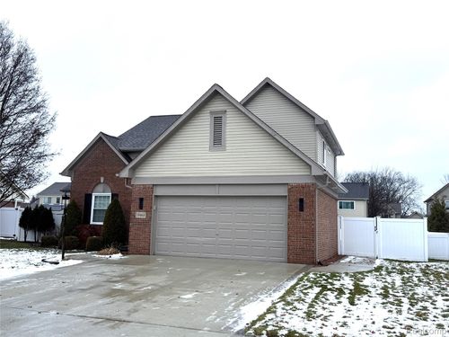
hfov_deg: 52.6
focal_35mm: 35
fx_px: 454
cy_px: 168
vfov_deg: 40.7
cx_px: 224
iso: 64
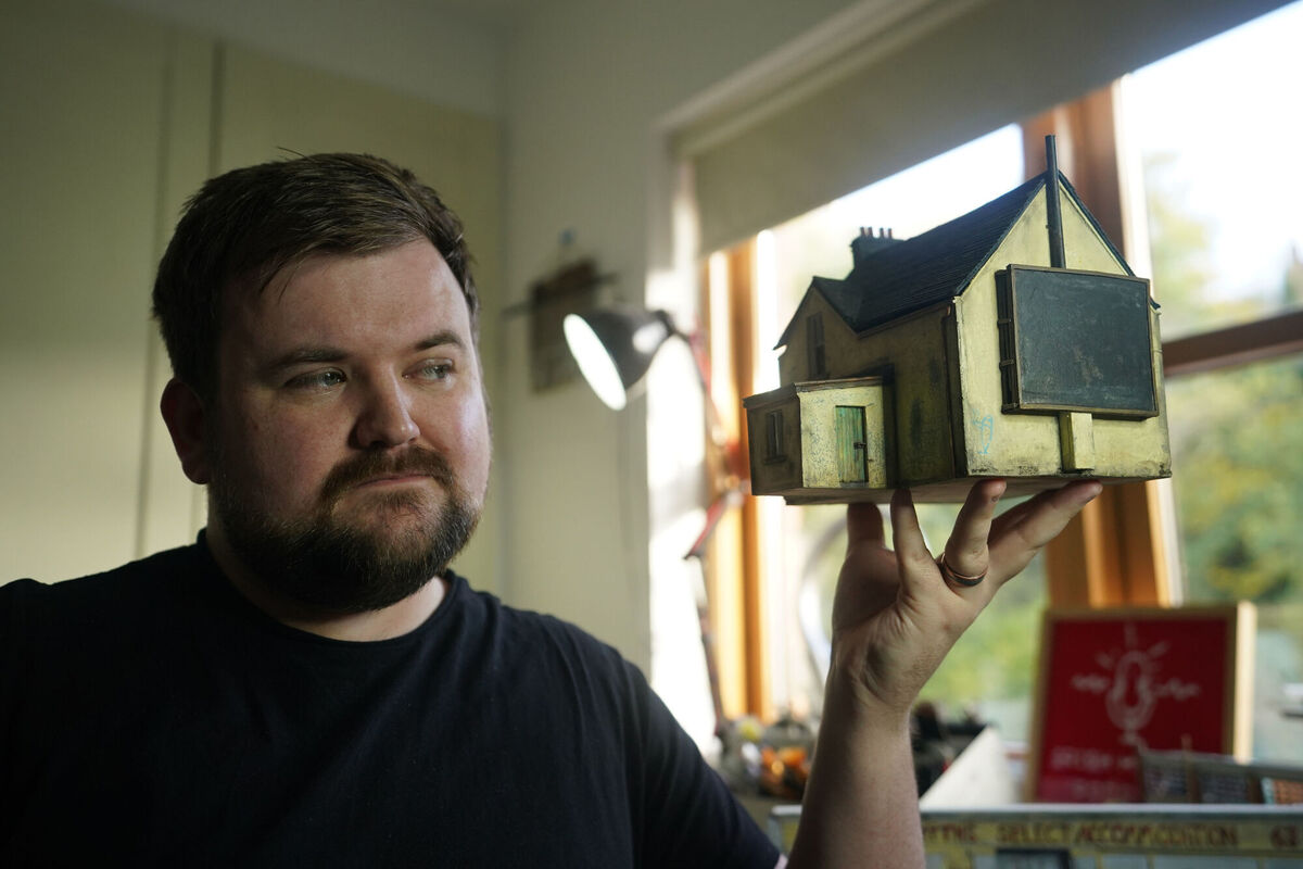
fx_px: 1267
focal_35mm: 35
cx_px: 652
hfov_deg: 54.4
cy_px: 434
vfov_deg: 37.9
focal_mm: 35
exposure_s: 1/500
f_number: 2.8
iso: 1600
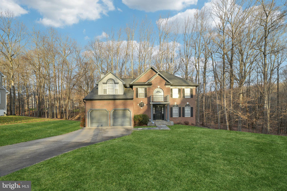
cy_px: 96
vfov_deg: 81.2
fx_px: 112
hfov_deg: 104.3
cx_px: 144
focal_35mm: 14
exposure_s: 1/80
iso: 100
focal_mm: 14
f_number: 8
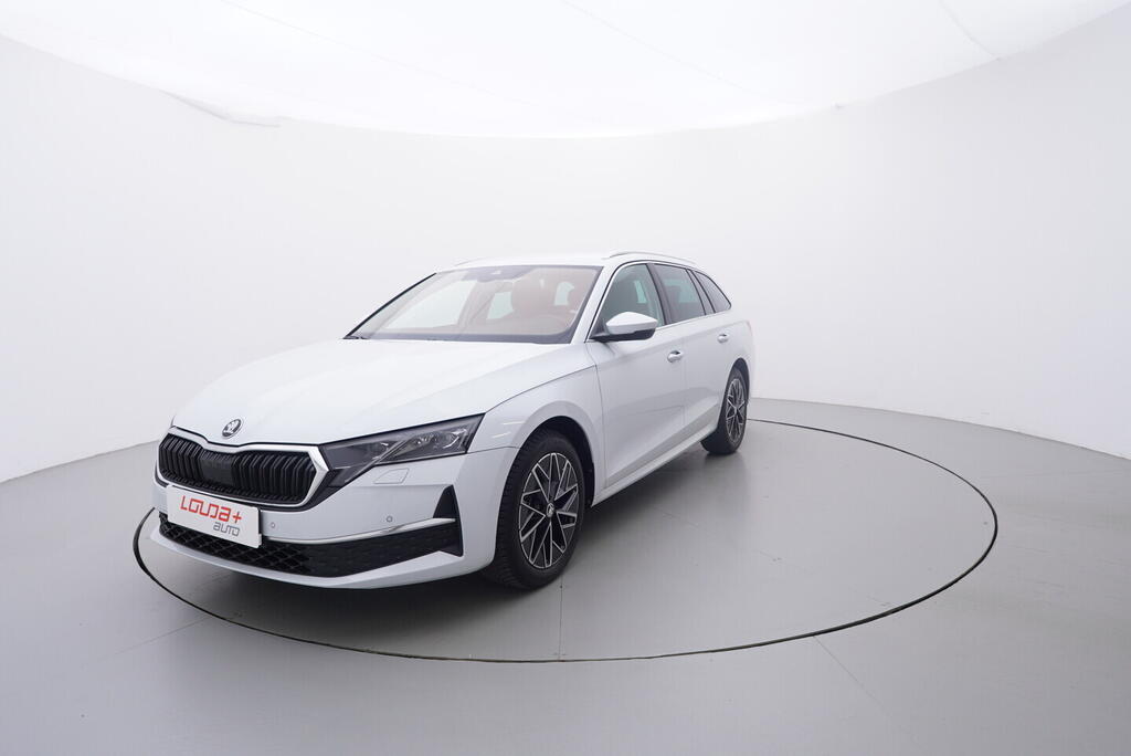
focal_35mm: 22
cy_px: 378
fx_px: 707
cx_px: 566
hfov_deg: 77.3
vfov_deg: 56.2
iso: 200
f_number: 5
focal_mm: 15
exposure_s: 1/80
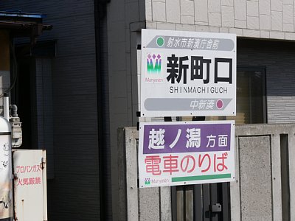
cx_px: 148
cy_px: 110
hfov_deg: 16.3
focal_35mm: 121
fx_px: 1031
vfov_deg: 12.2
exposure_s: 1/500
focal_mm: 25.5
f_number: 6.3
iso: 80
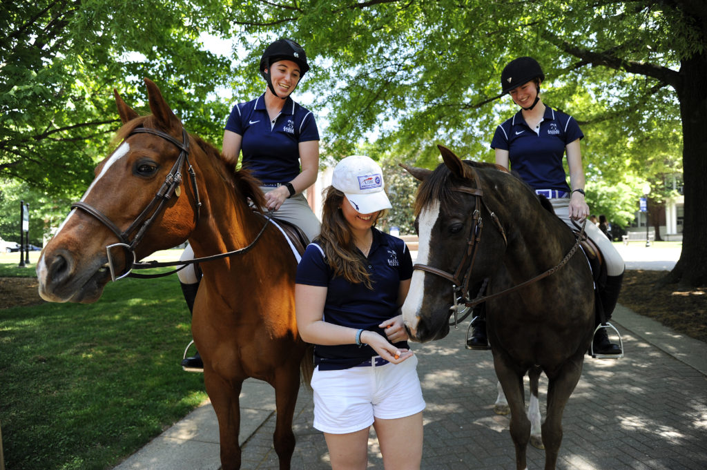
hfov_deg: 73.8
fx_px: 471
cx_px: 354
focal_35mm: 24
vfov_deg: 53.1
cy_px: 235
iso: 200
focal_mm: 24
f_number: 4
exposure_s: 1/250
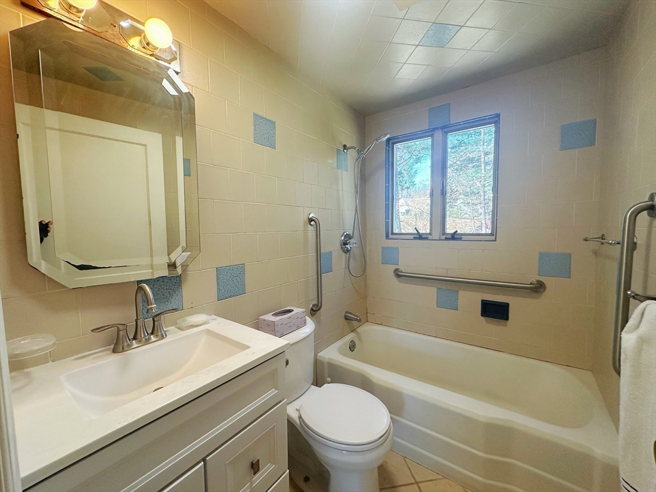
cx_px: 328
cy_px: 246
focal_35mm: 14
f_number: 2.2
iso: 125
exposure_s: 1/120
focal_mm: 2.22
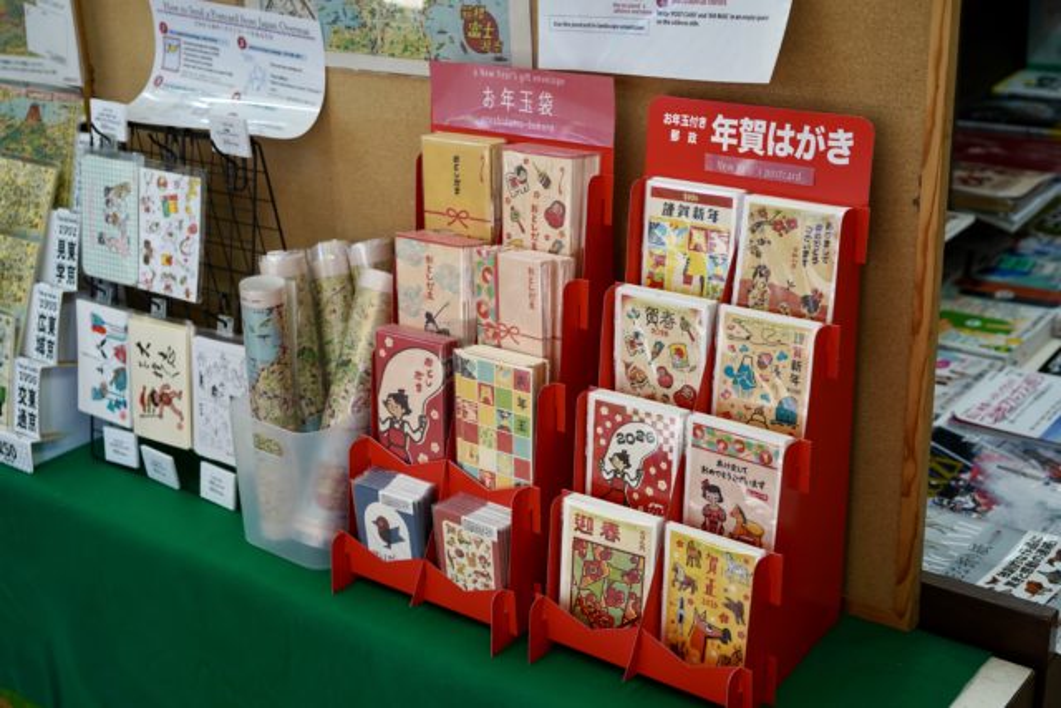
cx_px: 530
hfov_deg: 39.6
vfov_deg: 27.0
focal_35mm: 50
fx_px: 1474
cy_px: 354
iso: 320
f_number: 4
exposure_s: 1/160
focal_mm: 50
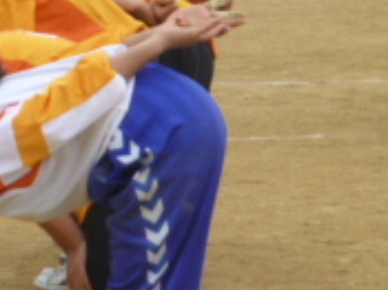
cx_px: 251
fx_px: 4928
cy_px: -184
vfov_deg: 3.4
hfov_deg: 4.5
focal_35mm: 440
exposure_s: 1/160
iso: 80
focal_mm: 21.3
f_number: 5.8
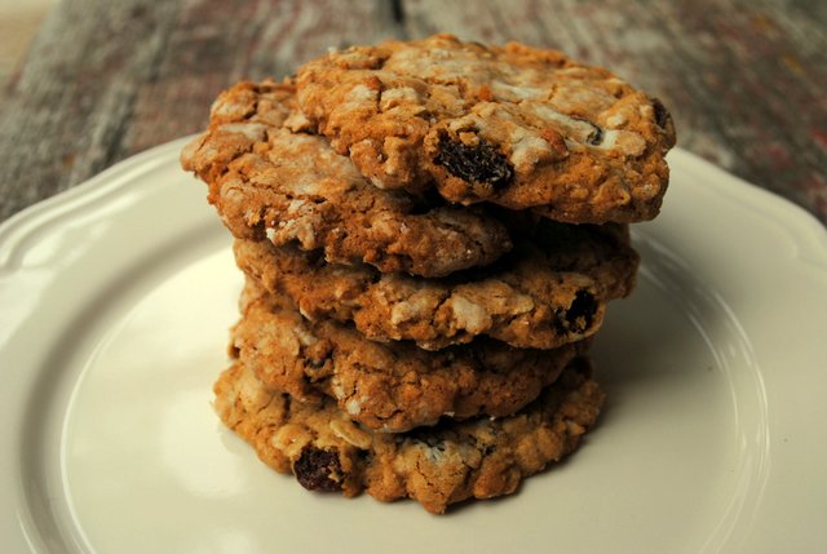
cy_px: 277
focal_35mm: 44
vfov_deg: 31.0
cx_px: 414
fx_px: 1001
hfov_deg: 44.9
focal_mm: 29
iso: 100
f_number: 6.3
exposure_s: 1/160
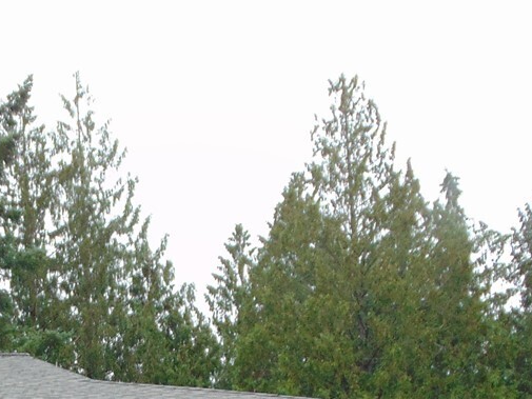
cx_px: 110
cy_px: 542
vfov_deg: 14.8
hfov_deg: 20.4
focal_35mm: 95
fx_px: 1460
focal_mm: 5.4
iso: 80
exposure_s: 1/30
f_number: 3.1
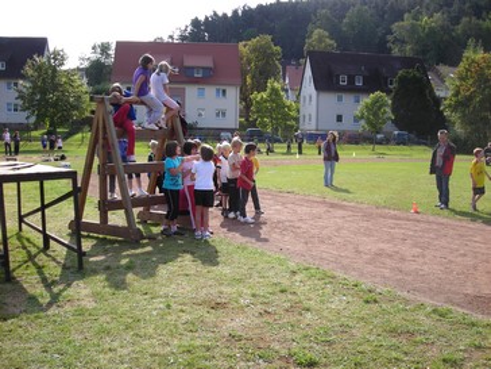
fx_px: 539
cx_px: 246
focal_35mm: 38
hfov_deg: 49.0
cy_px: 184
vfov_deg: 37.7
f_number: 3.2
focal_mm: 6.3
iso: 50
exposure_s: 1/310
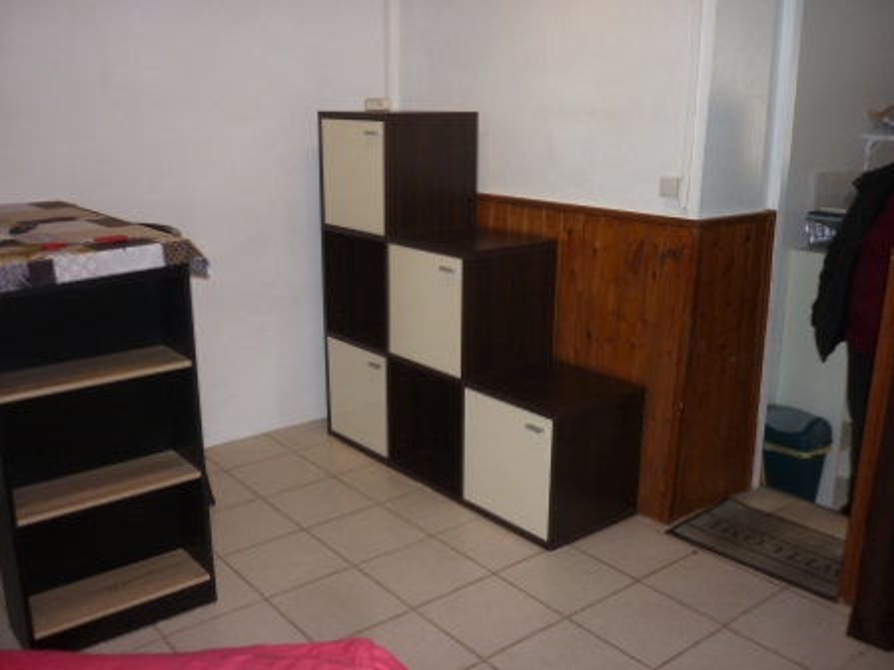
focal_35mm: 33
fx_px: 852
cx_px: 447
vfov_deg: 42.9
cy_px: 335
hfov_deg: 55.4
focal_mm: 5.5
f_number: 2.8
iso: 125
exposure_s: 1/30
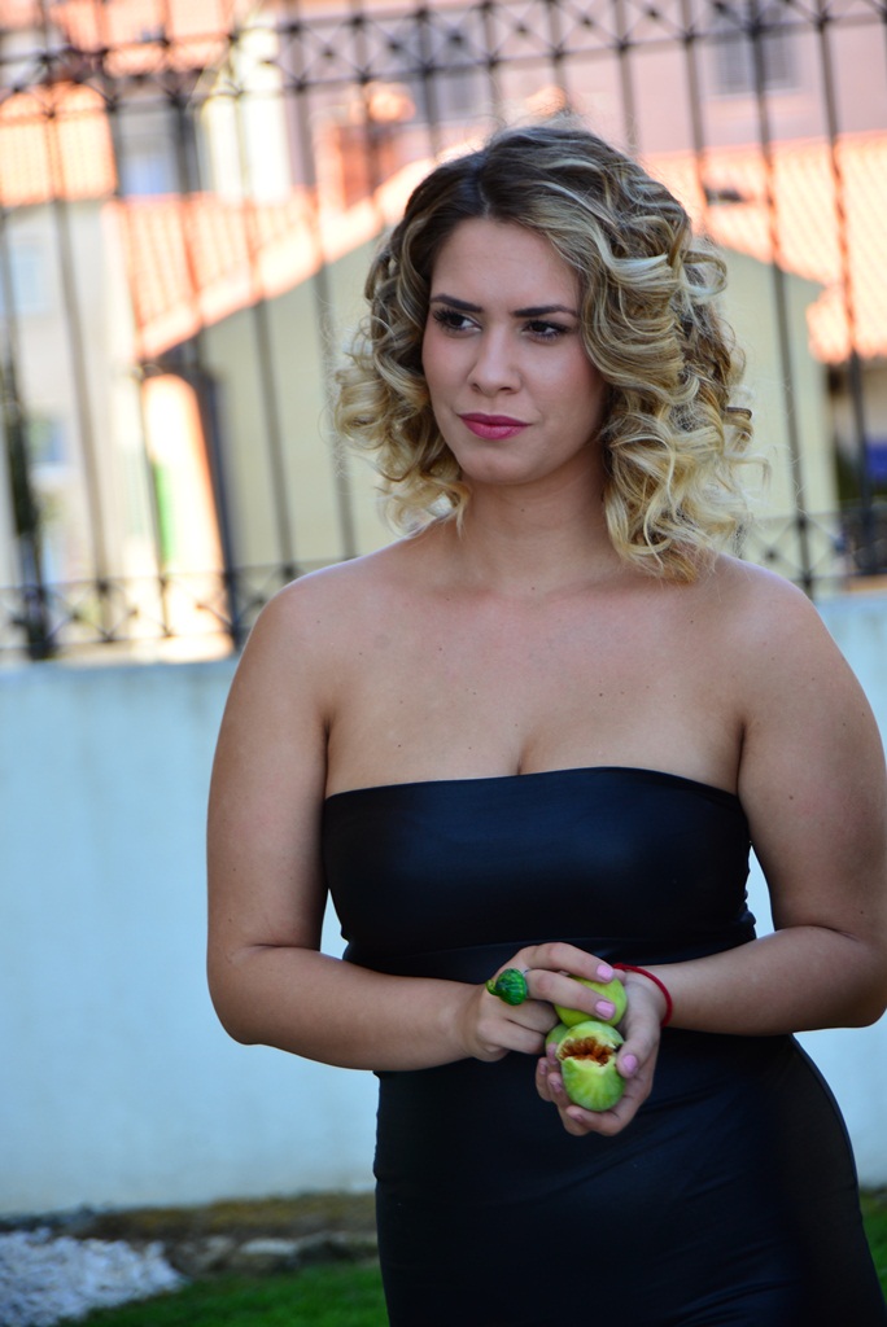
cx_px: 444
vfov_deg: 17.1
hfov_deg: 11.4
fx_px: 4429
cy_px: 664
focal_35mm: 120
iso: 400
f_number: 5.6
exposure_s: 1/320
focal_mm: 120
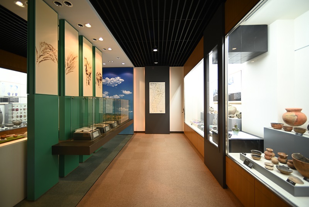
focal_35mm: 14
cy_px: 104
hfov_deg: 104.2
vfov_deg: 81.3
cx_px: 154
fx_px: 120
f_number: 2.8
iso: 160
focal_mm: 14
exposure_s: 1/13
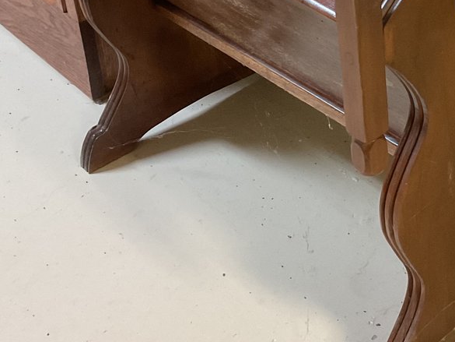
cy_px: 24
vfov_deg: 19.2
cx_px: 402
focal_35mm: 75
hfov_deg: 25.3
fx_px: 986
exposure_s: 1/40
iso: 200
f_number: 1.8
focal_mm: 3
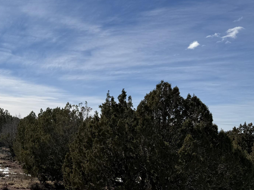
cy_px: 101
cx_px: 29
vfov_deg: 28.0
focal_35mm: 52
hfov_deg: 34.9
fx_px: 381
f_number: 1.78
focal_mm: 6.76
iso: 80
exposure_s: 1/10309
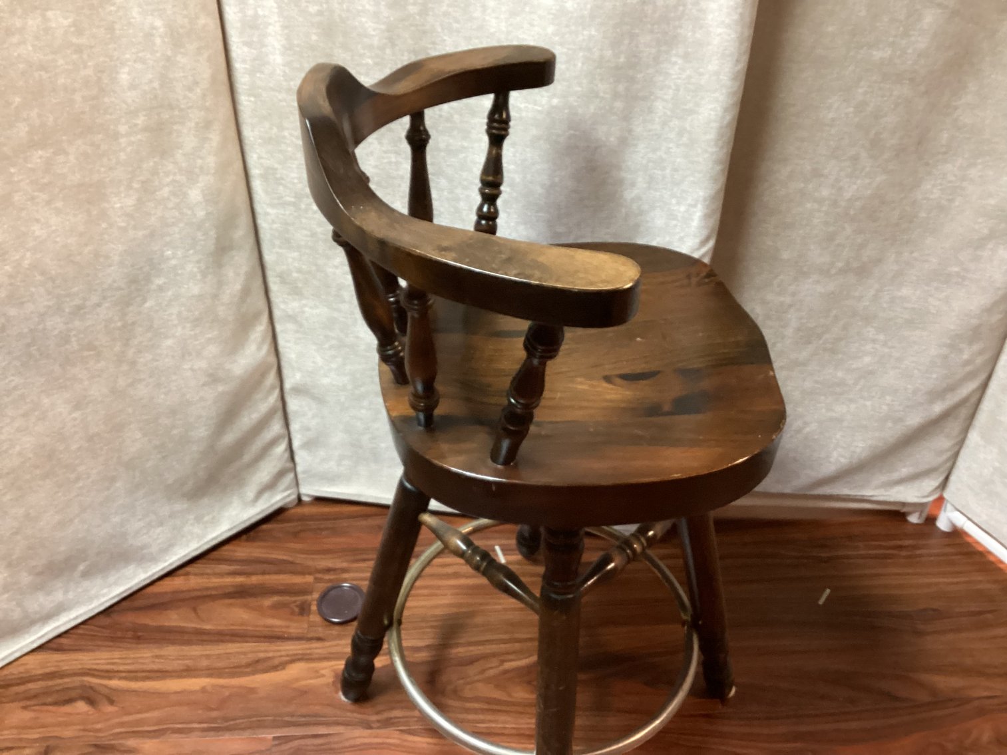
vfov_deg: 45.4
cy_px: 378
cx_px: 504
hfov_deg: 58.3
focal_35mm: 31
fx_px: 902
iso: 400
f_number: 2.4
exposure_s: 1/30
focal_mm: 3.3
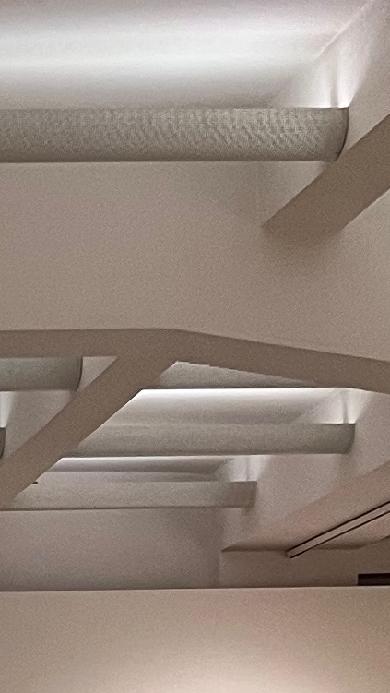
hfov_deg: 7.6
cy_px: 905
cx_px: -474
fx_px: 2792
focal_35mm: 152
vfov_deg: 13.6
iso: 160
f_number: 1.5
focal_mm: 5.7
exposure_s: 1/50
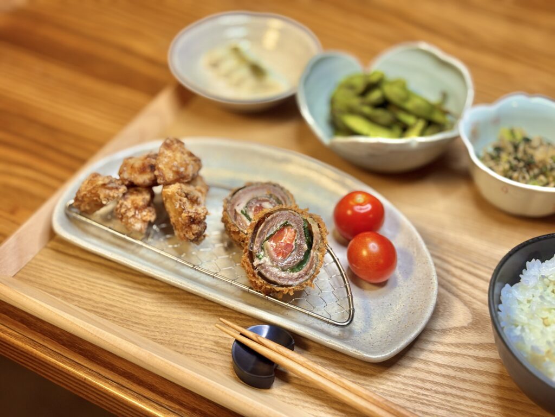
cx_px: 278
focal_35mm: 52
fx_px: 834
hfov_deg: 36.8
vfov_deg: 28.0
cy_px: 208
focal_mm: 5.96
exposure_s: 1/60
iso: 80
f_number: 1.6
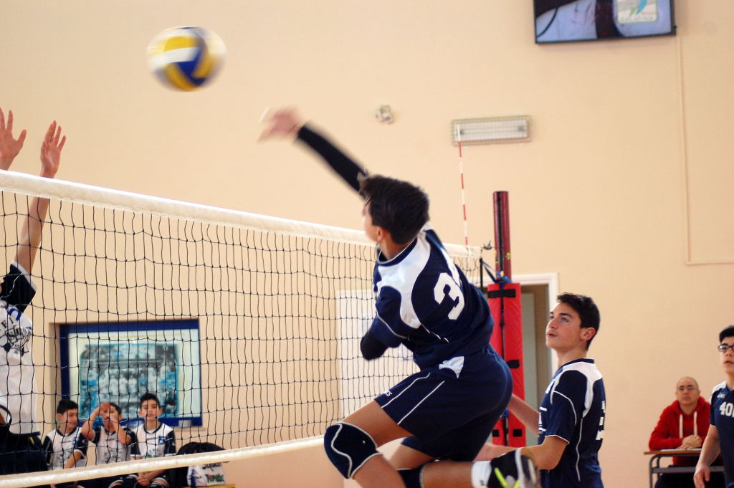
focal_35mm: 105
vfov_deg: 13.0
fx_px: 2139
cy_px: 244
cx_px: 367
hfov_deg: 19.5
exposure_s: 1/250
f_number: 4
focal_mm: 70
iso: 800
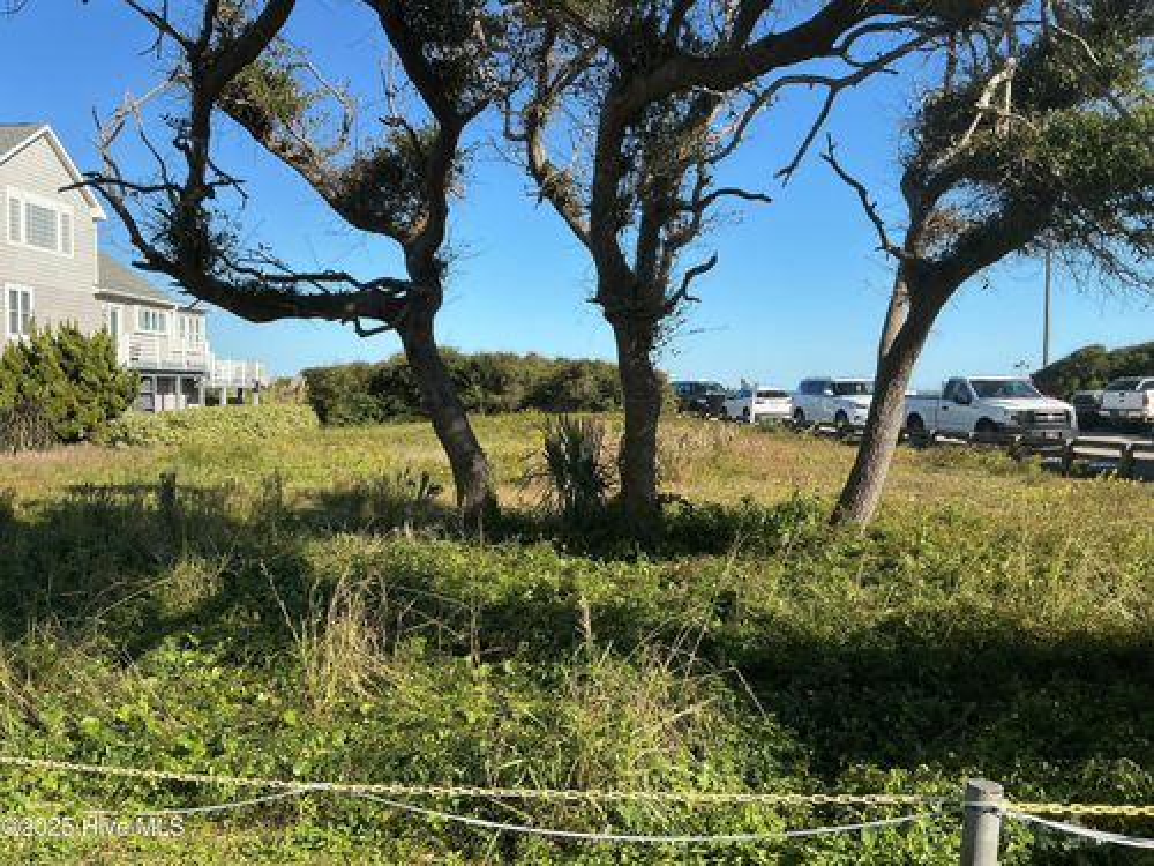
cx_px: 577
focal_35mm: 29
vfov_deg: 48.2
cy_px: 433
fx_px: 967
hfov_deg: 61.7
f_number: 1.8
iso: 25
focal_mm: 3
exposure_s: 1/1377
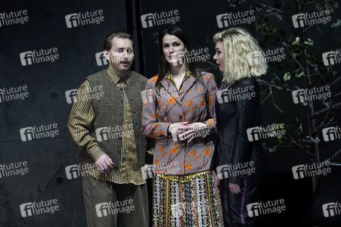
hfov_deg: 6.2
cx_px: 170
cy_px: 114
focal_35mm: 332
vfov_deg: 4.1
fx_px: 3142
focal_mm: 332
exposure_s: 1/160
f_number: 6.3
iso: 3200
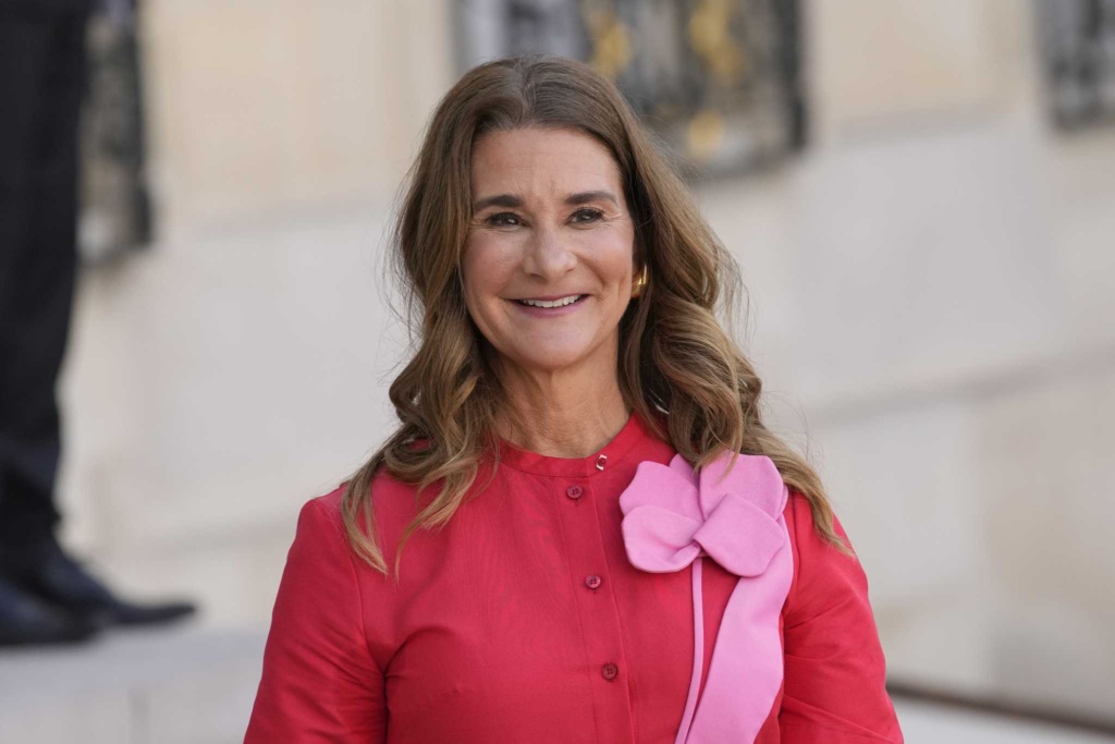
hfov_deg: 6.9
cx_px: 558
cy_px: 372
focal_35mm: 300
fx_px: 9292
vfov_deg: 4.6
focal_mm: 200
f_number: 4
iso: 800
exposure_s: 1/1600
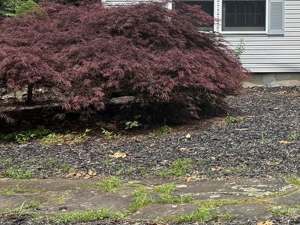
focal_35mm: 76
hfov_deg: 21.0
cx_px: 471
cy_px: -17
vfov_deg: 18.7
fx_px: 659
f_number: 1.78
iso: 100
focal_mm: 6.76
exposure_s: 1/2525
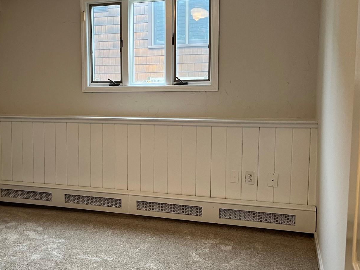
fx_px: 458
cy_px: 133
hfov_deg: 41.5
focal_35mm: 44
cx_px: 84
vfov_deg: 32.9
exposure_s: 1/60
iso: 160
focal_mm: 5.1
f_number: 1.6
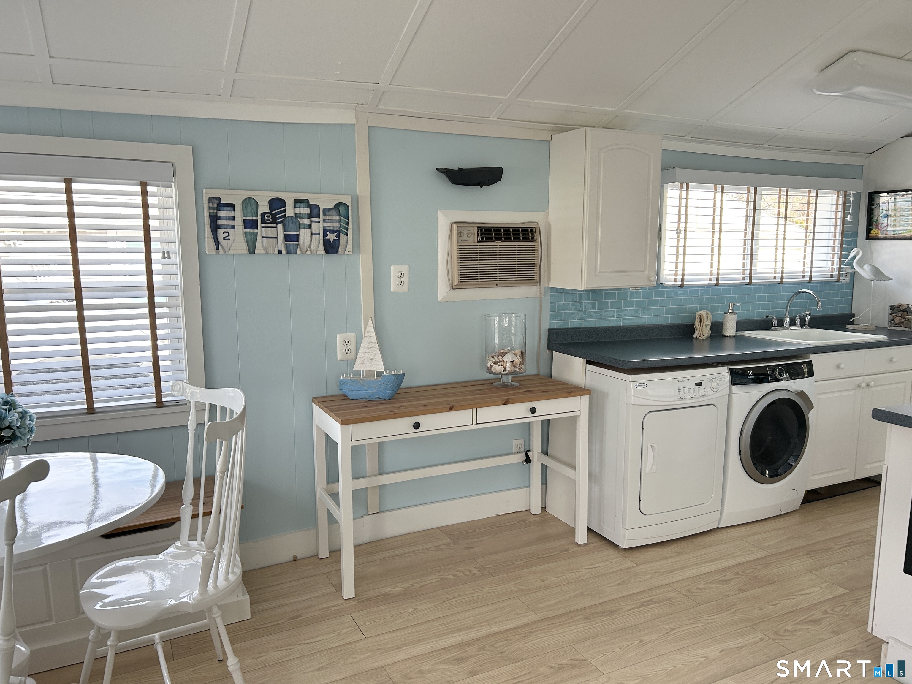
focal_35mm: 26
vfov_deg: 53.1
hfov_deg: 67.3
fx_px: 685
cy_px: 342
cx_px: 456
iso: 100
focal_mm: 5.7
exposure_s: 1/121
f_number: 1.5
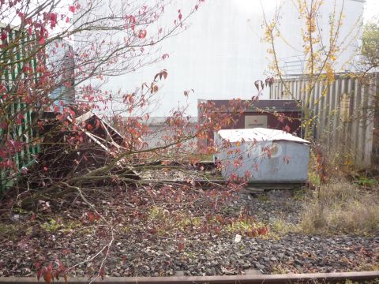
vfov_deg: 44.2
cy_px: 142
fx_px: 350
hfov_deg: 56.8
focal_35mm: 32
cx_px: 190
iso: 200
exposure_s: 1/250
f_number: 4
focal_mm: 5.2
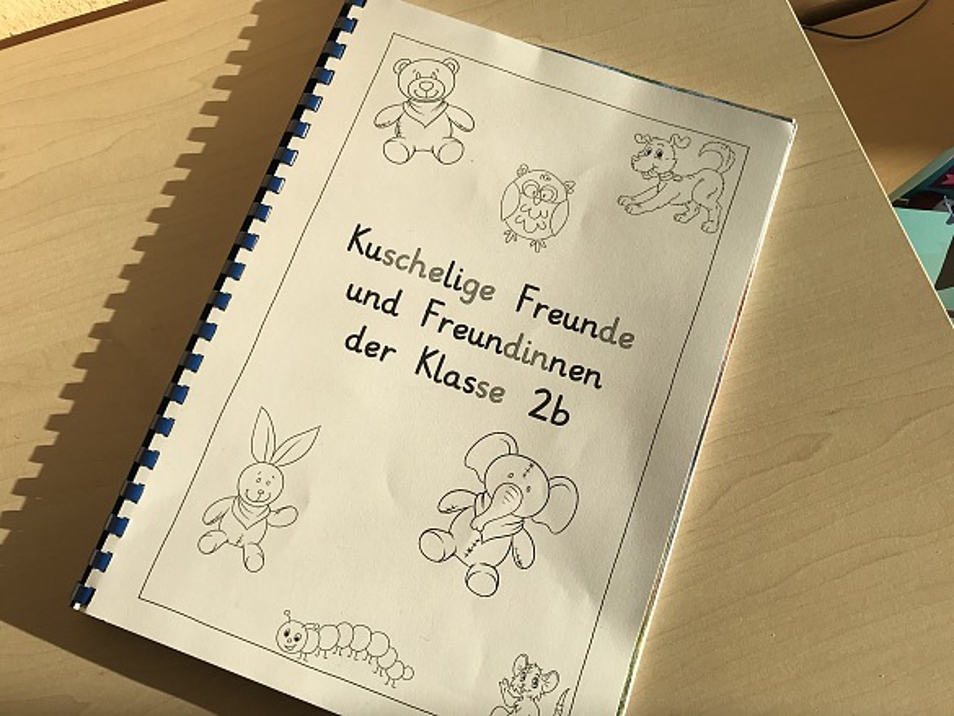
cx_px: 477
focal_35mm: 28
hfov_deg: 63.4
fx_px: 772
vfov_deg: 49.8
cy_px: 358
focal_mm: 3.99
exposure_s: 1/1259
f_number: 1.8
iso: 20
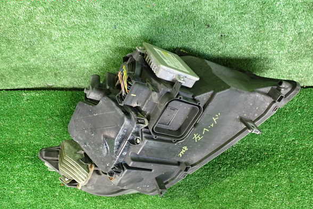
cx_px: 159
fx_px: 278
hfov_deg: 58.7
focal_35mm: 32
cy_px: 110
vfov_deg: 41.1
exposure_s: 1/30
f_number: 2.3
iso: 640
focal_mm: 5.4
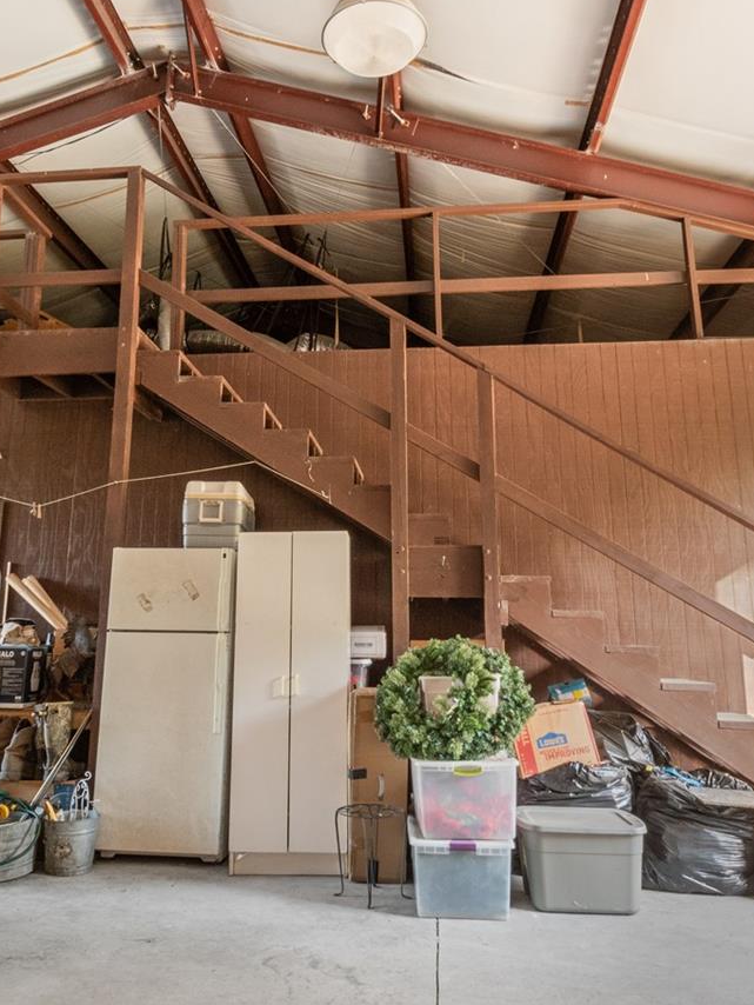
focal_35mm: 27
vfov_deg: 65.1
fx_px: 784
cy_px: 447
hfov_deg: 51.3
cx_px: 339
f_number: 9
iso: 500
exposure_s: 1/2
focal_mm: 10
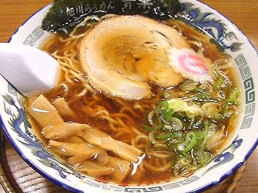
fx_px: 313
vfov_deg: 34.3
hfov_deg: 44.8
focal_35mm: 42
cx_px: 132
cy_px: 87
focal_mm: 6.2
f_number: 2.7
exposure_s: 1/50
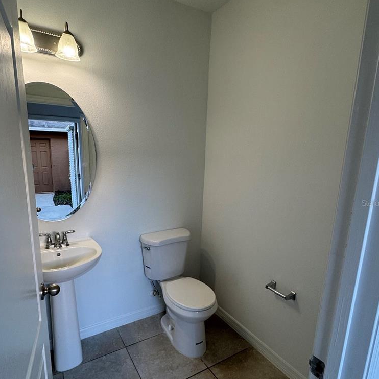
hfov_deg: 74.6
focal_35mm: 20
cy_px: 203
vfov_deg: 74.7
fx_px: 248
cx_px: 168
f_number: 2.2
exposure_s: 1/120
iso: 100
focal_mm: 2.22
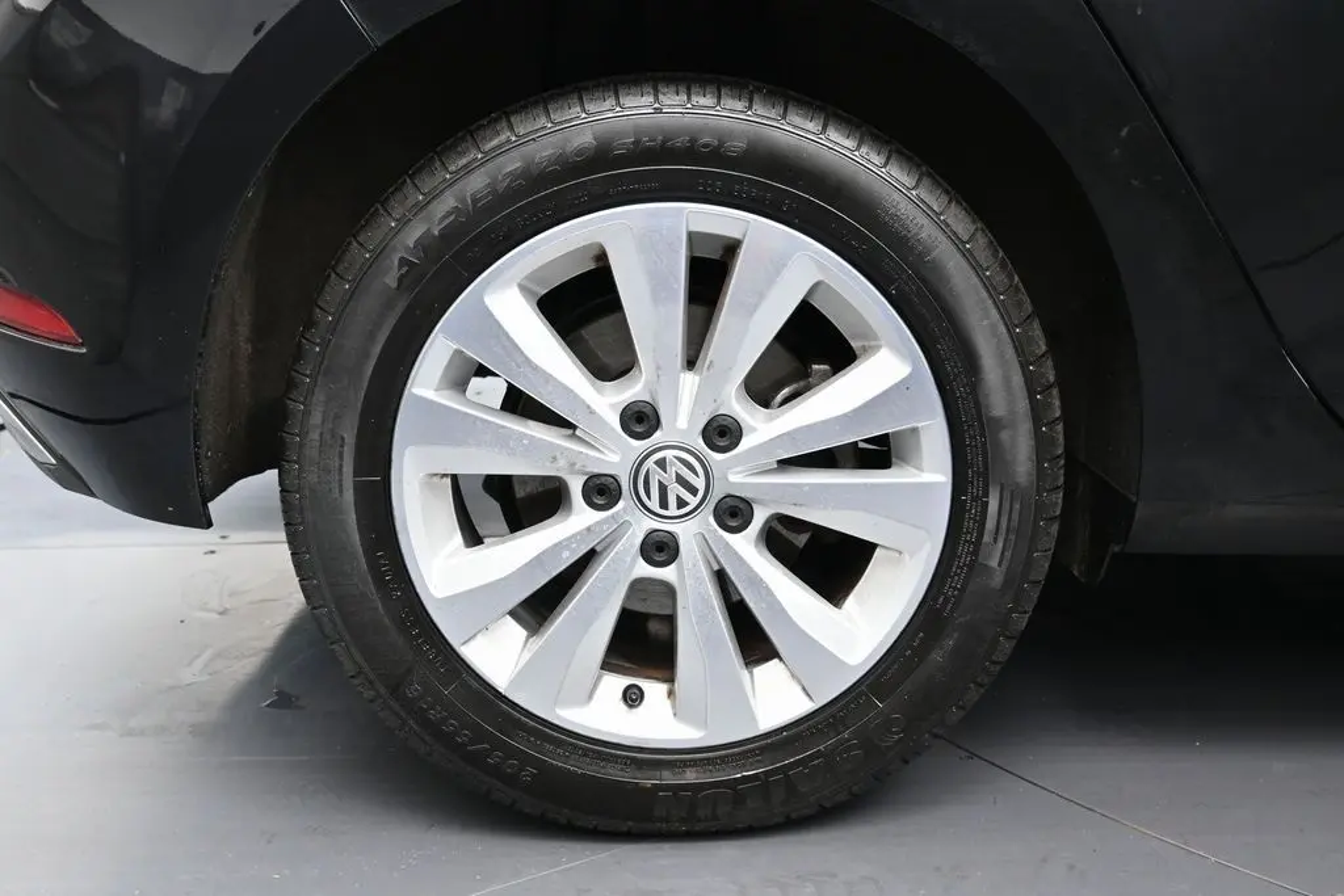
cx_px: 672
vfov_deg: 34.2
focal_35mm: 39
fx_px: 1456
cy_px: 448
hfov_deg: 49.5
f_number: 4.5
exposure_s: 1/125
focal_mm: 26
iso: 1000
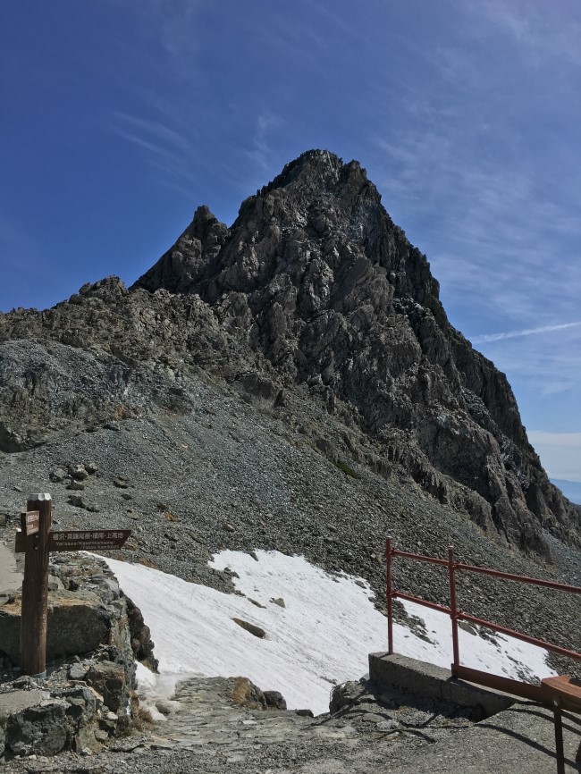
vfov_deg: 61.6
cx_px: 290
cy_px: 387
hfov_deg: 48.2
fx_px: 649
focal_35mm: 29
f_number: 2.2
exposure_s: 1/3344
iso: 25
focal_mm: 4.15
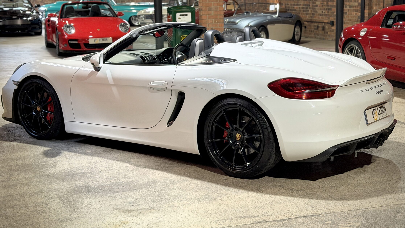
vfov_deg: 19.9
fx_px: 644
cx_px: 194
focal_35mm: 60
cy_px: 56
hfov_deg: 34.9
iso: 200
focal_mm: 6.76
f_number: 1.78
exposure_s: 1/50
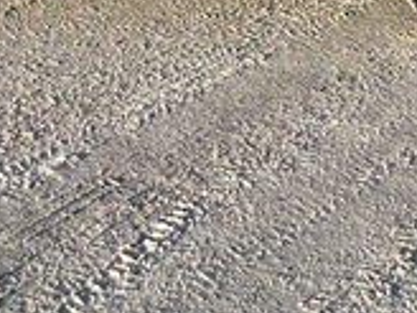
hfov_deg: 17.3
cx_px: 114
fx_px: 1361
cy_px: -275
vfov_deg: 11.9
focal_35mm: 113
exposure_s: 1/1626
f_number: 1.8
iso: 25
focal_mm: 3
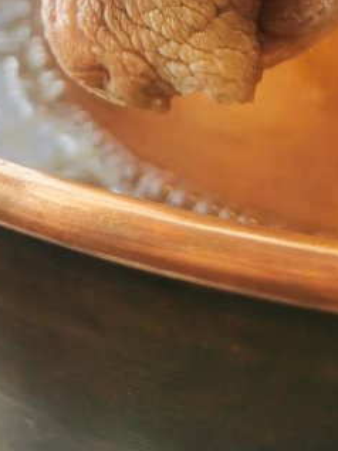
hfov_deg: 17.3
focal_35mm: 85
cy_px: -224
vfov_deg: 19.9
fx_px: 1108
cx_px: 240
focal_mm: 5.58
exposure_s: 1/125
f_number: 1.8
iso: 50
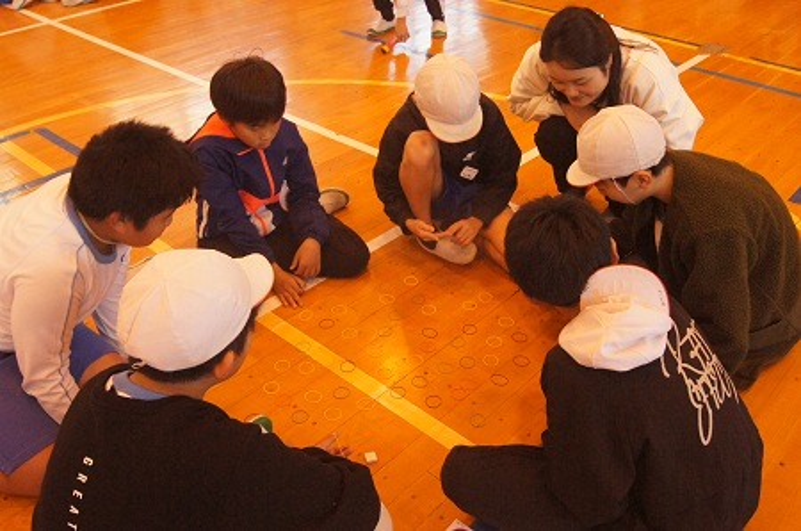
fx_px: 733
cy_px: 266
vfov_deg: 39.8
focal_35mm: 33
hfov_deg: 57.3
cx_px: 400
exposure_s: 1/160
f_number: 8
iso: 3200
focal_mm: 22
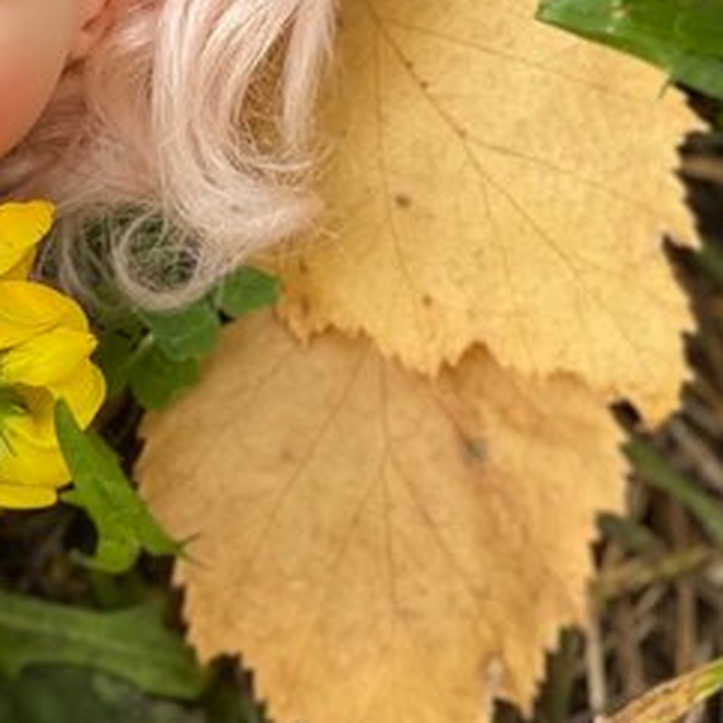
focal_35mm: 190
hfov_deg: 9.0
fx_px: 4490
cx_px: -305
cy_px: 421
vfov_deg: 9.2
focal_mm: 6
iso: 40
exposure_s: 1/122
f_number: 2
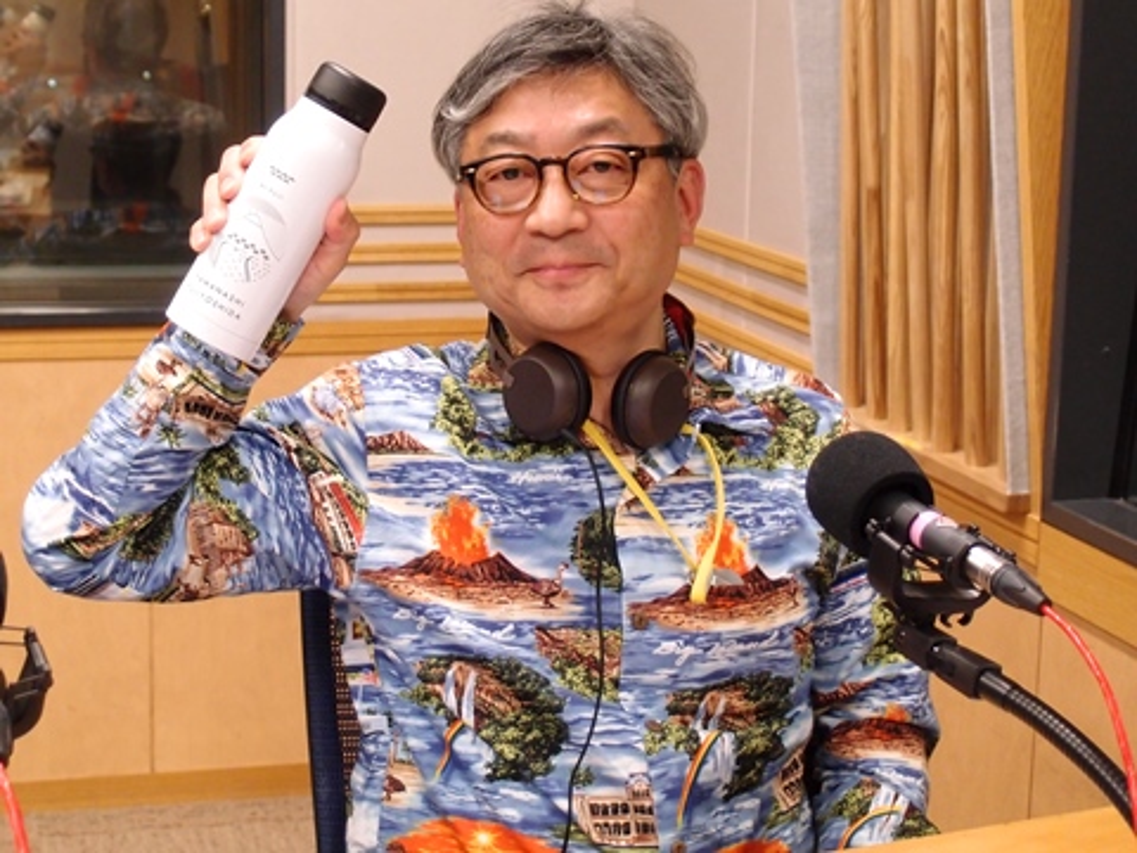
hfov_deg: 41.2
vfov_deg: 31.5
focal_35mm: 46
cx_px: 568
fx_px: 1511
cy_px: 426
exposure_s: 1/50
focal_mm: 9.87
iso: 200
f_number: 2
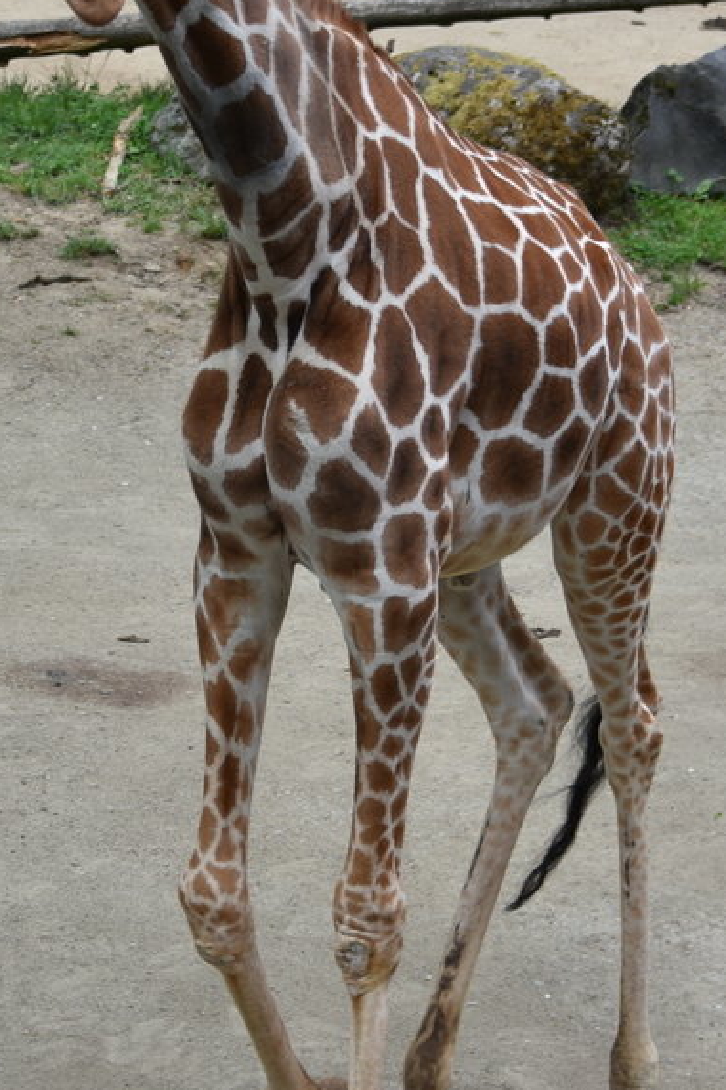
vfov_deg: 11.8
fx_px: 5300
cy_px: 554
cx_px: 287
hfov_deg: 7.8
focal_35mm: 175
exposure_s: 1/160
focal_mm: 78
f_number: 5.6
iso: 100
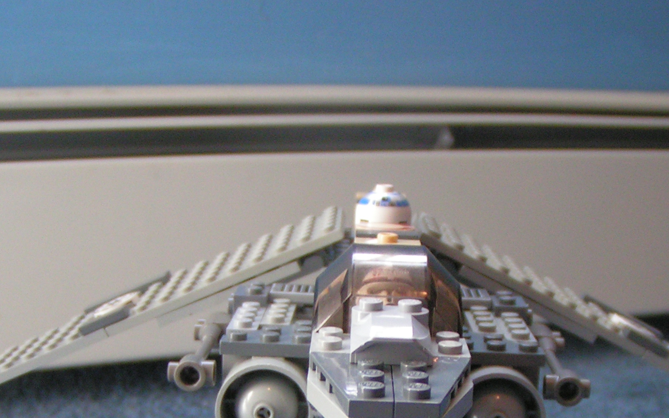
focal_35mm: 66
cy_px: 386
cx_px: 376
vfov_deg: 19.3
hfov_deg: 31.0
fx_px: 1203
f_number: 2.8
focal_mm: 5.8
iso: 125
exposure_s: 1/40
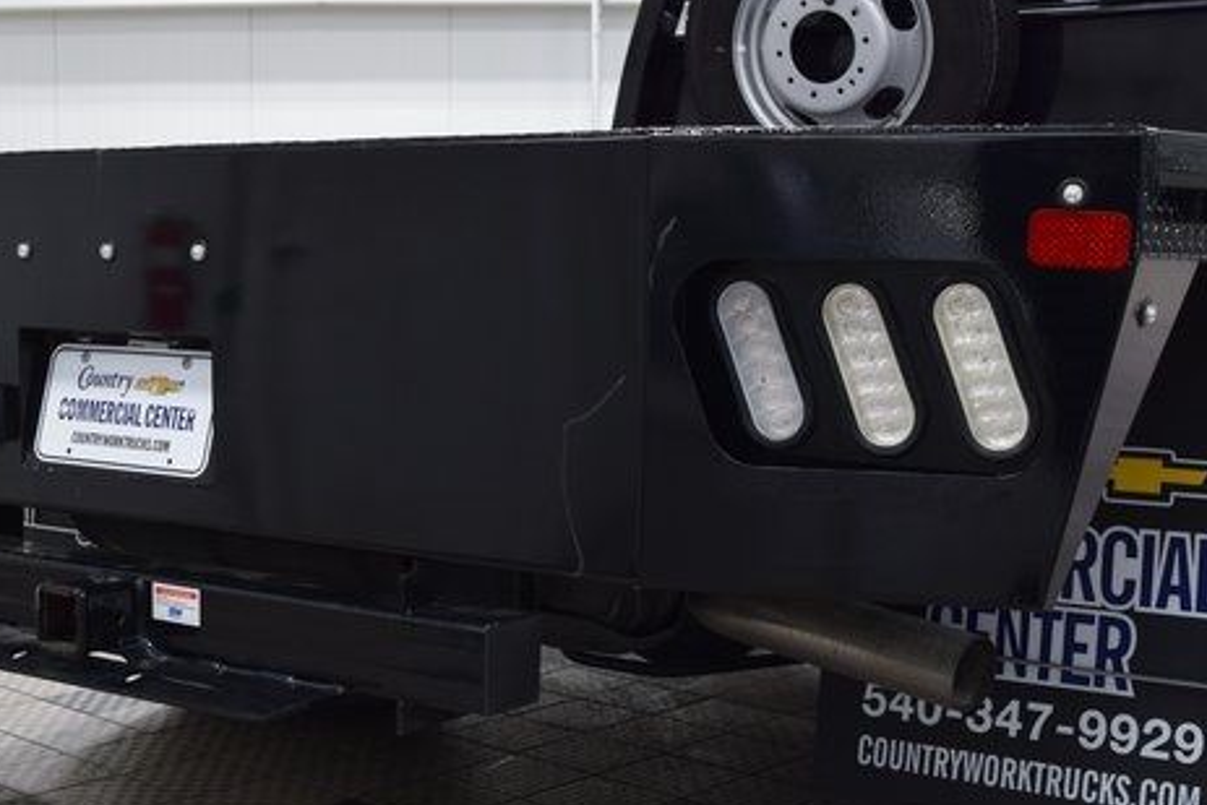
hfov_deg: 34.3
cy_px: 460
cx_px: 459
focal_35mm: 58
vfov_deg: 23.4
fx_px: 1945
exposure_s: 1/15
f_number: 6.3
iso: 500
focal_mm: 28
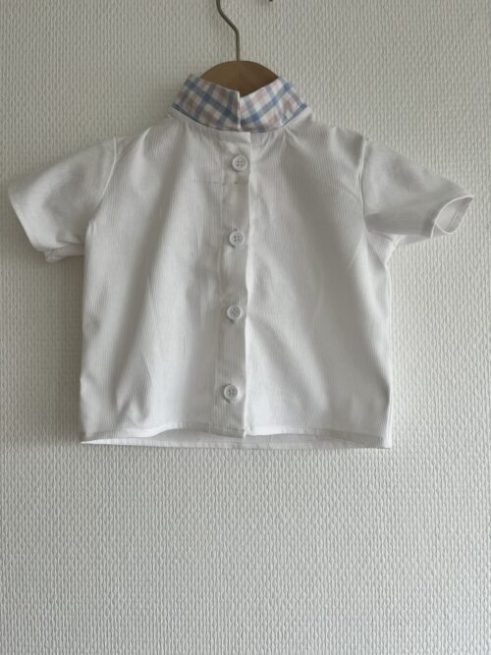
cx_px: 246
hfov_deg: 53.0
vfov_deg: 67.3
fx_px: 492
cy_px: 328
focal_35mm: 26
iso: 32
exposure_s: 1/122
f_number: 1.6
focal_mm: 5.1
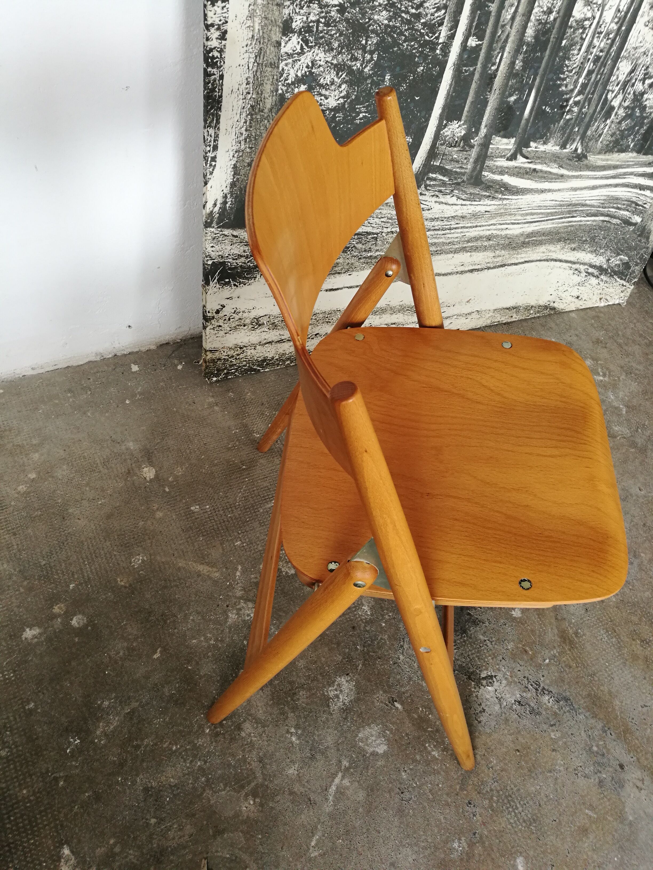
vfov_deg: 65.3
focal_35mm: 27
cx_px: 326
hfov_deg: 51.4
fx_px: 679
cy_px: 435
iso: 125
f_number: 2.2
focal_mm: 4.5
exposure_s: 1/50
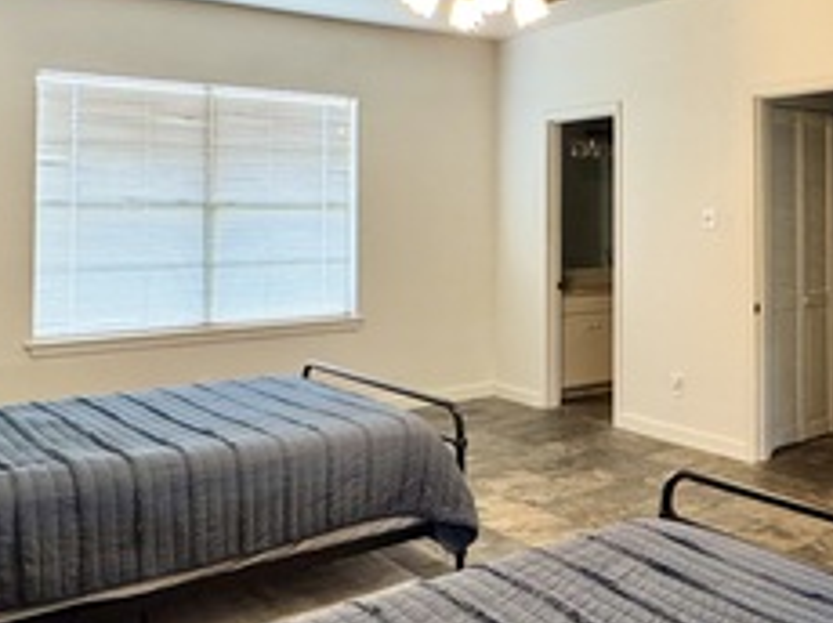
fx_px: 938
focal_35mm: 39
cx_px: 699
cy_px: 192
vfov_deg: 36.3
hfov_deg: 44.8
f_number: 2.2
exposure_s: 1/120
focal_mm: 2.22
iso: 250
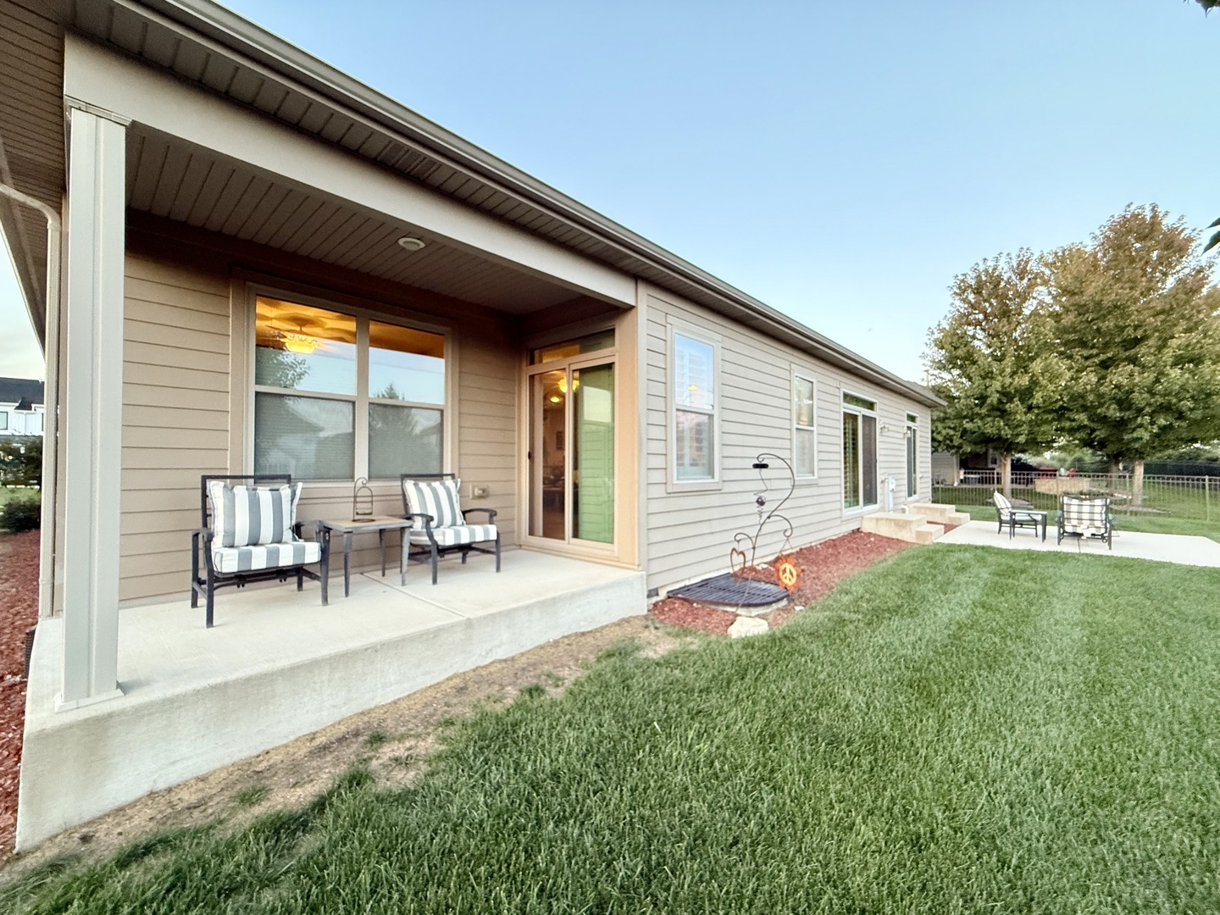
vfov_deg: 85.7
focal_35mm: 14
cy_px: 458
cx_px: 610
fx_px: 493
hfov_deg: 102.1
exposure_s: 1/60
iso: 400
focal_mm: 2.22
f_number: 2.2
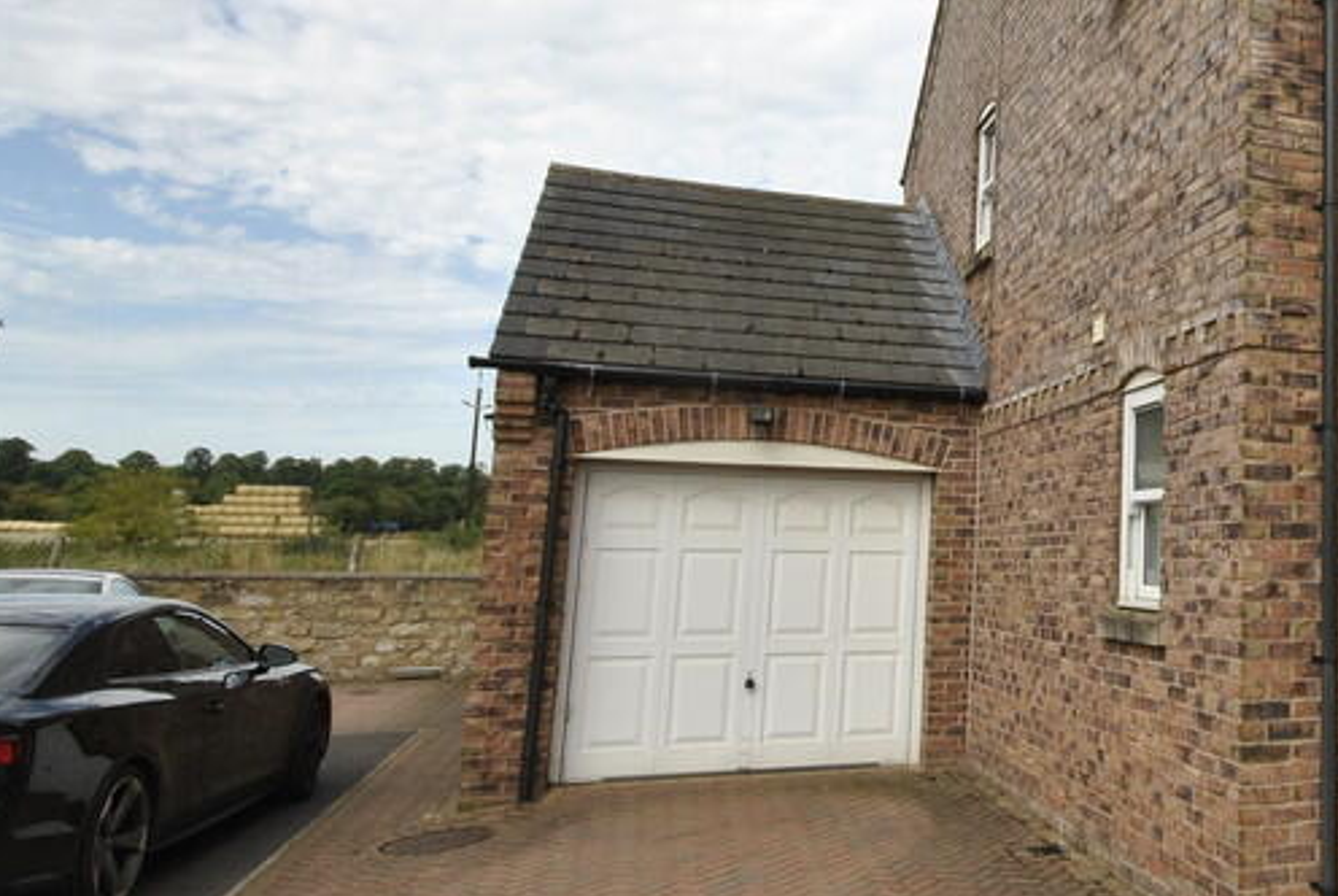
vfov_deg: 38.8
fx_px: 1266
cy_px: 360
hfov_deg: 48.9
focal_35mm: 34
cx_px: 1238
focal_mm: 11
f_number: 7.1
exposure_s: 1/200
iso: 100
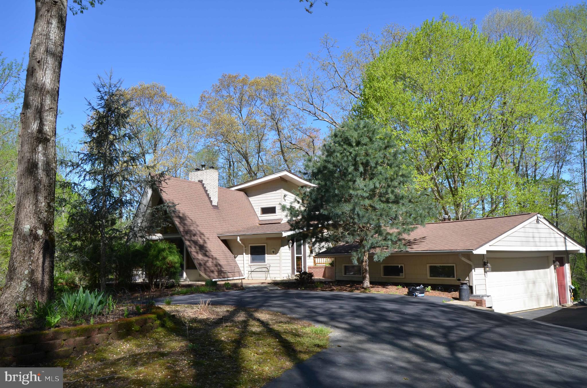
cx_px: 294
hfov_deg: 67.5
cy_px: 194
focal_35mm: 27
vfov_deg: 47.7
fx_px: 439
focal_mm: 18
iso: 140
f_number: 8
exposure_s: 1/250
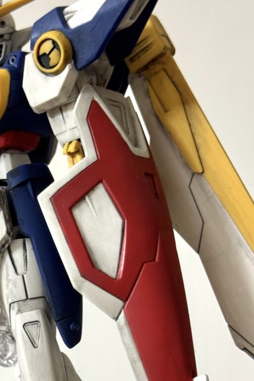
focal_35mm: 104
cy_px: 294
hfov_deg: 12.9
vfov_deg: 19.5
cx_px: -24
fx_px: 1101
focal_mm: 6.76
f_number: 1.78
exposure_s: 1/60
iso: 100
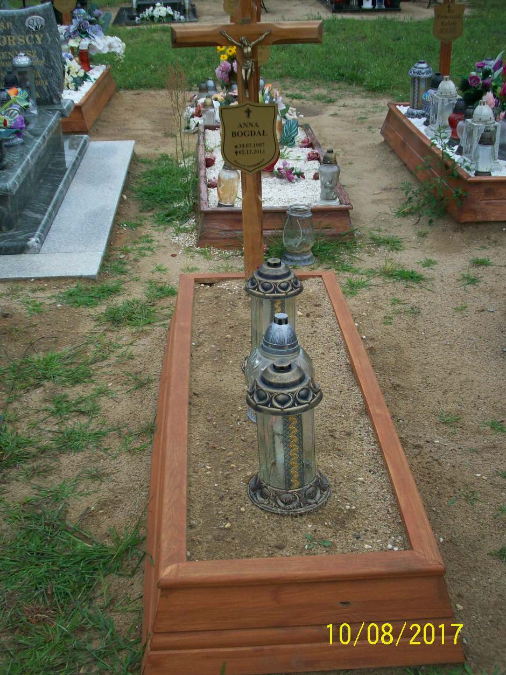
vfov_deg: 40.4
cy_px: 336
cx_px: 257
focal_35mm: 47
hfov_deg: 30.9
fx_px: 916
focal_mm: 7.6
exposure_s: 1/589
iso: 80
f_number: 3.1
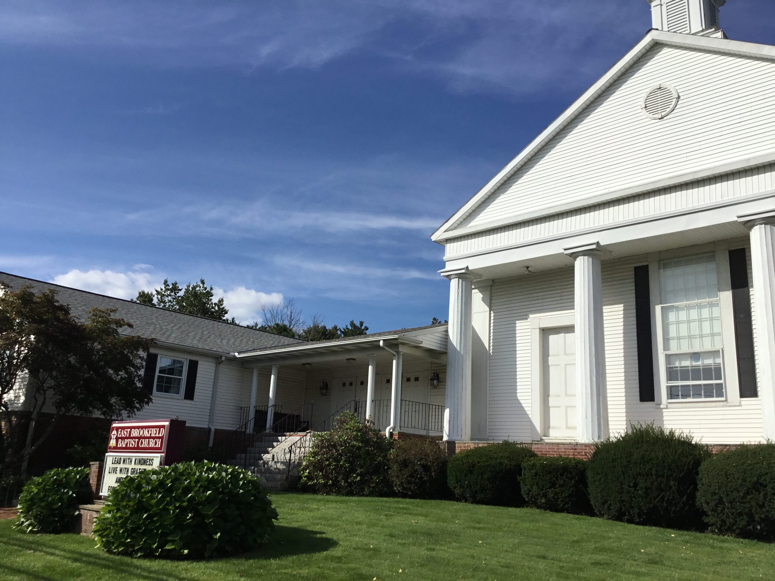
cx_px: 388
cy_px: 290
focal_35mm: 31
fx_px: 694
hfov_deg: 58.4
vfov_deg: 45.4
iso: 25
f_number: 2.4
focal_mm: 3.3
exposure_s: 1/3135
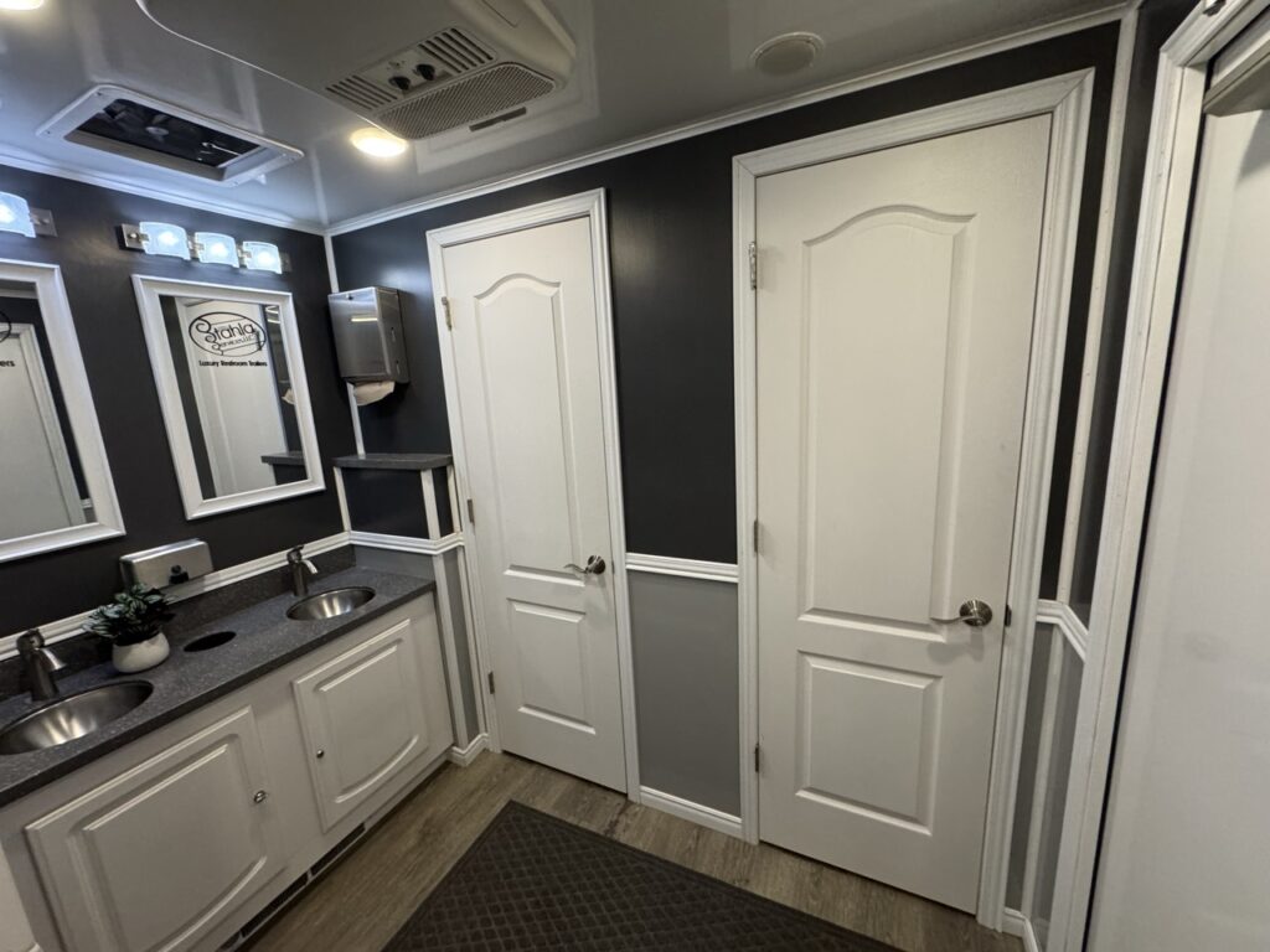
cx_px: 635
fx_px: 514
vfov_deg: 85.7
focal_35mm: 14
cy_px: 476
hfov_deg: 102.1
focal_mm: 2.22
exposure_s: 1/60
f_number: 2.2
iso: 400
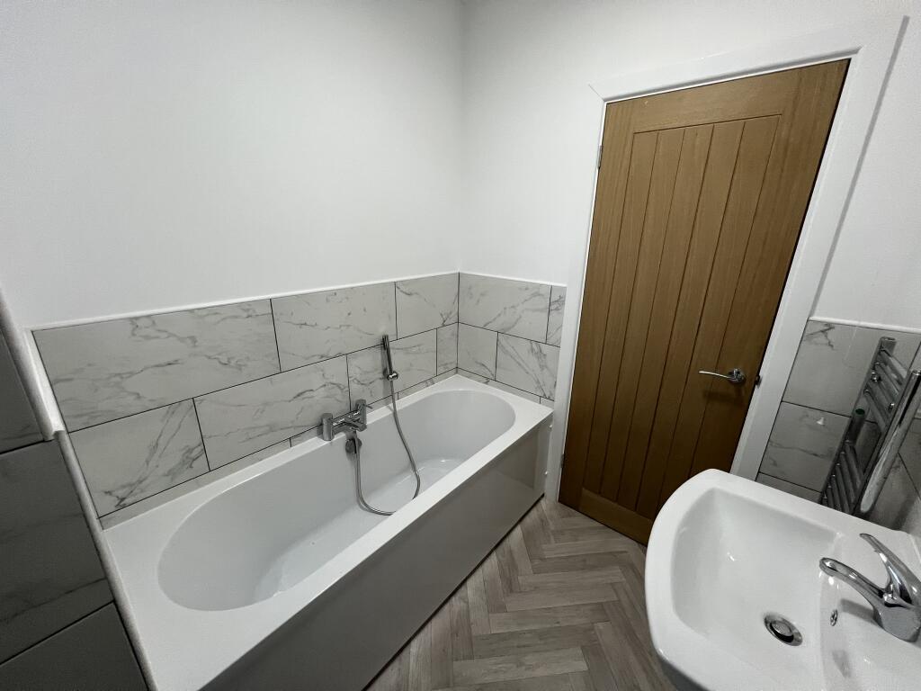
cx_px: 460
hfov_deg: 106.2
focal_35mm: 13
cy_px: 346
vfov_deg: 89.9
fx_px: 346
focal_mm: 1.57
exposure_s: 1/99
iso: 200
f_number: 1.8
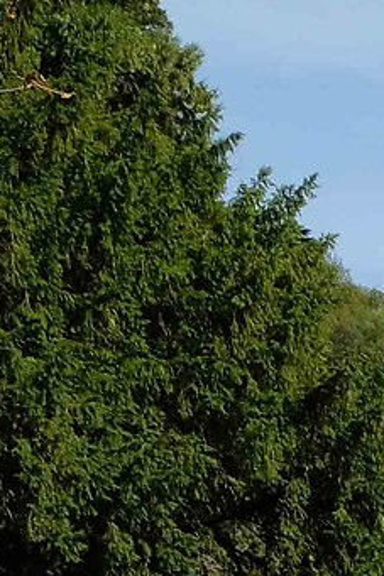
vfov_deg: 10.2
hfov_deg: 6.9
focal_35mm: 190
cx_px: 805
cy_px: 1041
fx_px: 3043
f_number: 8
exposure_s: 1/480
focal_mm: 18
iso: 400
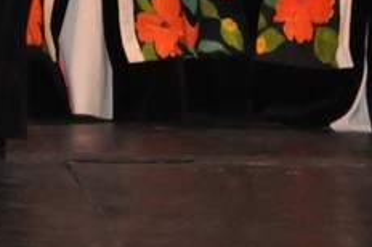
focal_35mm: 542
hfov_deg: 3.8
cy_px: -378
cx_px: -281
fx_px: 5593
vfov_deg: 2.5
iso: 1600
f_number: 5.3
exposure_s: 1/160
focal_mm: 70
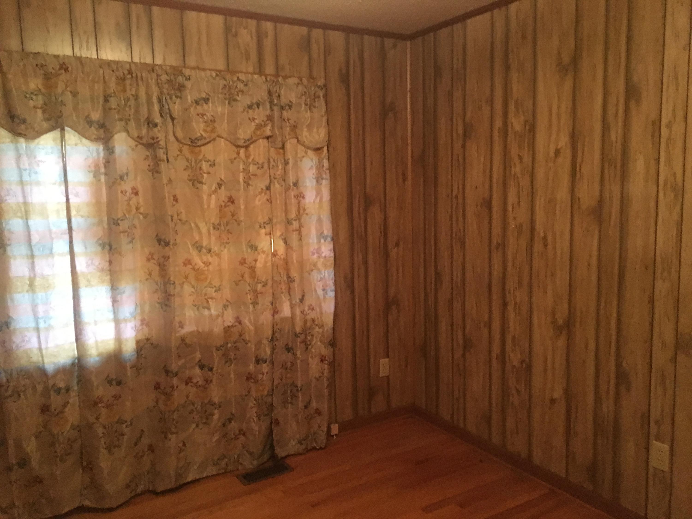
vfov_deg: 48.2
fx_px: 580
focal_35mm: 29
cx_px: 346
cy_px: 260
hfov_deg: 61.7
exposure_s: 1/15
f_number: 2.2
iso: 250
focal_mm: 4.15
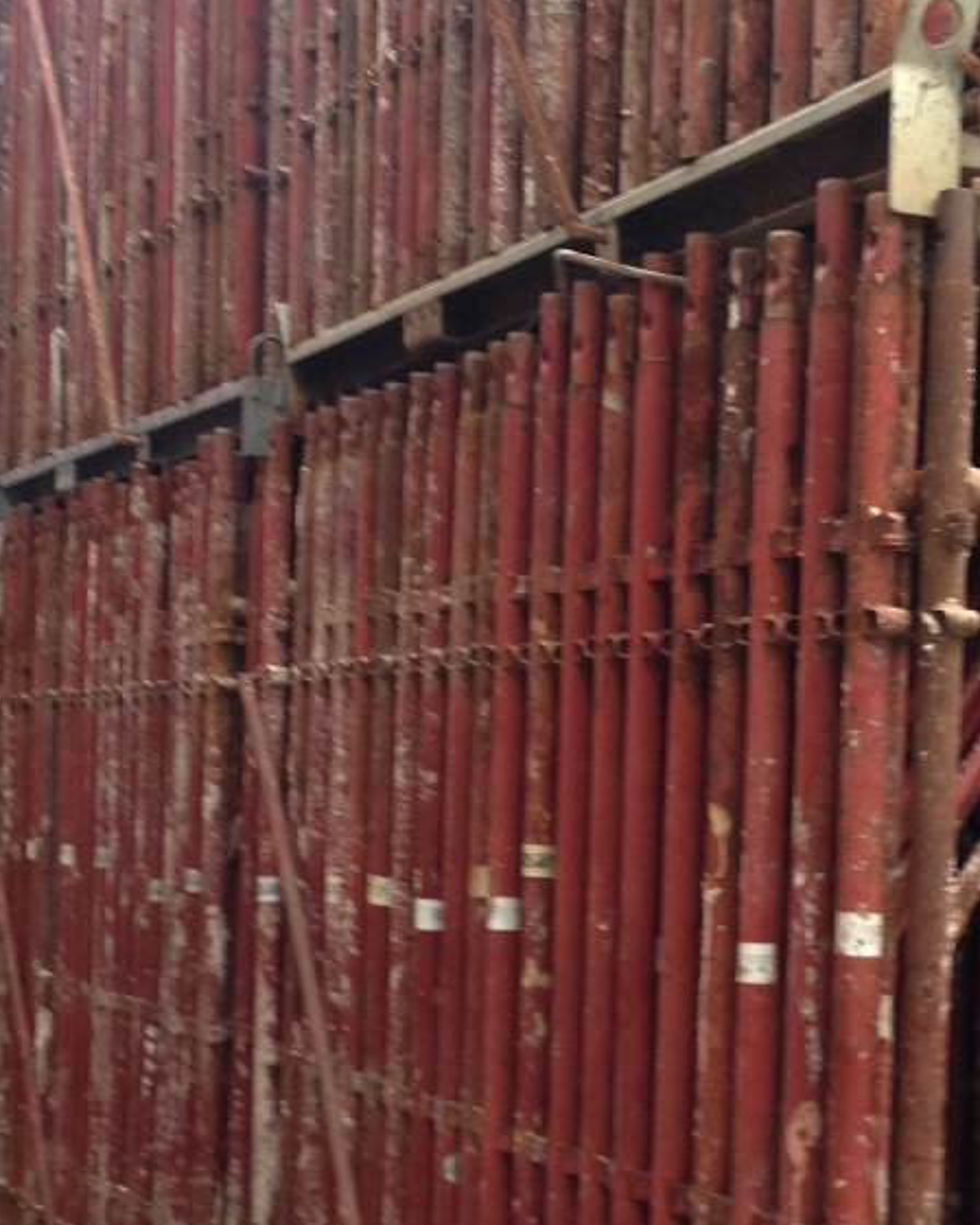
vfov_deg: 27.4
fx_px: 2502
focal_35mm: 69
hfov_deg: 22.1
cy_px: 768
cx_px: 634
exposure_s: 1/20
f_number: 2.4
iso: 100
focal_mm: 4.12
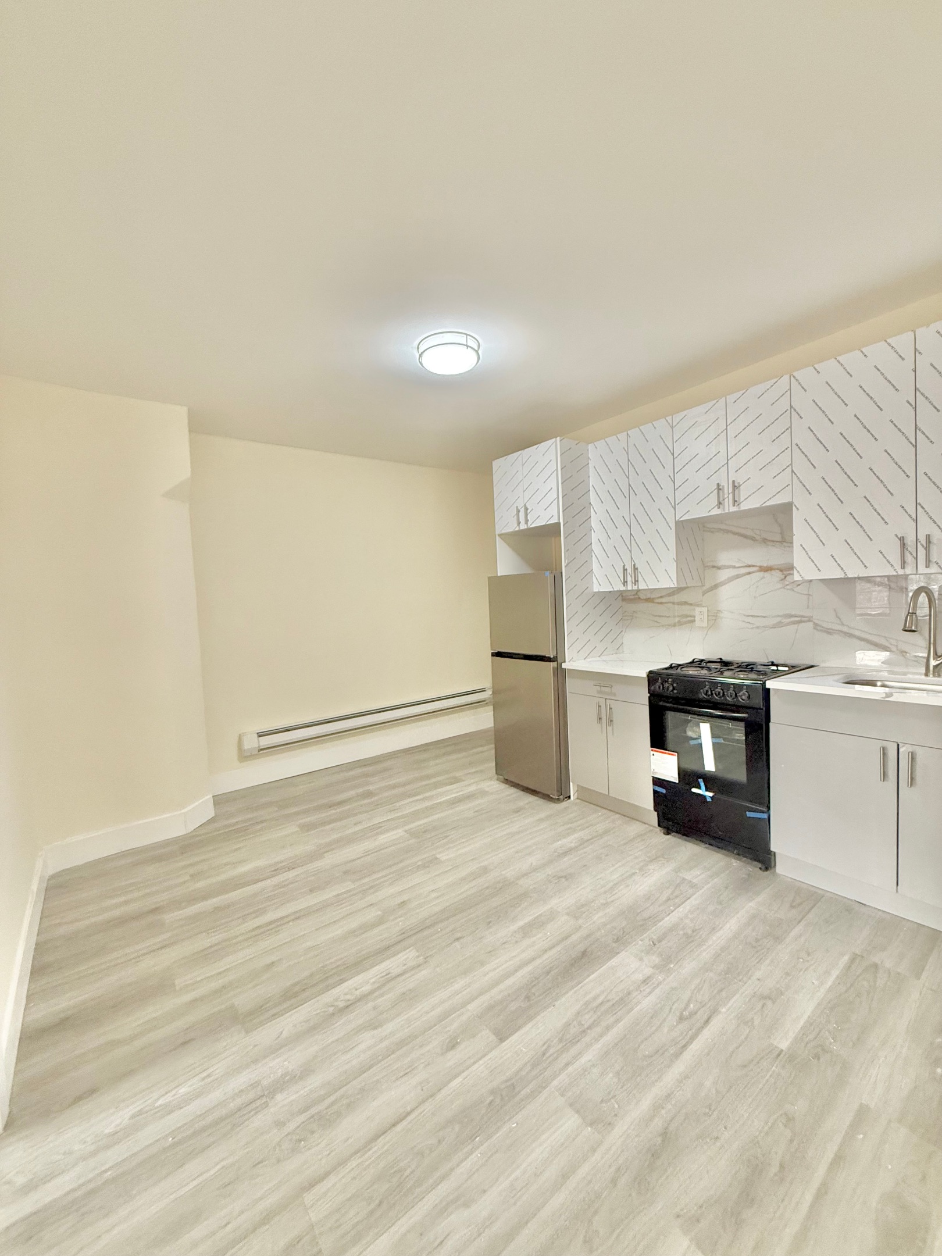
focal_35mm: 14
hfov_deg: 85.7
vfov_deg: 102.1
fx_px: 508
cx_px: 471
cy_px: 628
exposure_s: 1/120
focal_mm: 2.22
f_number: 2.2
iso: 400
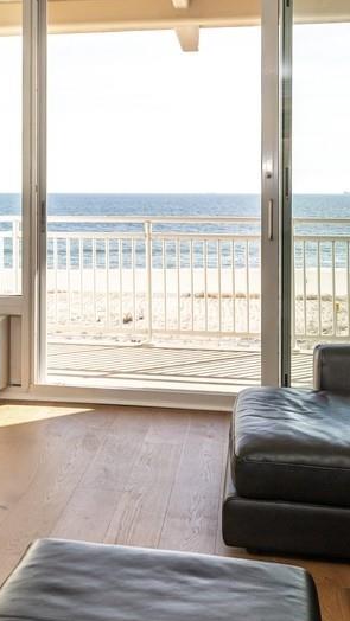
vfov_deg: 42.4
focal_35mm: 48
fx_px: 791
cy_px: 213
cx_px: 85
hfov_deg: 24.6
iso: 64
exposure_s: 1/400
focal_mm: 15
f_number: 6.3
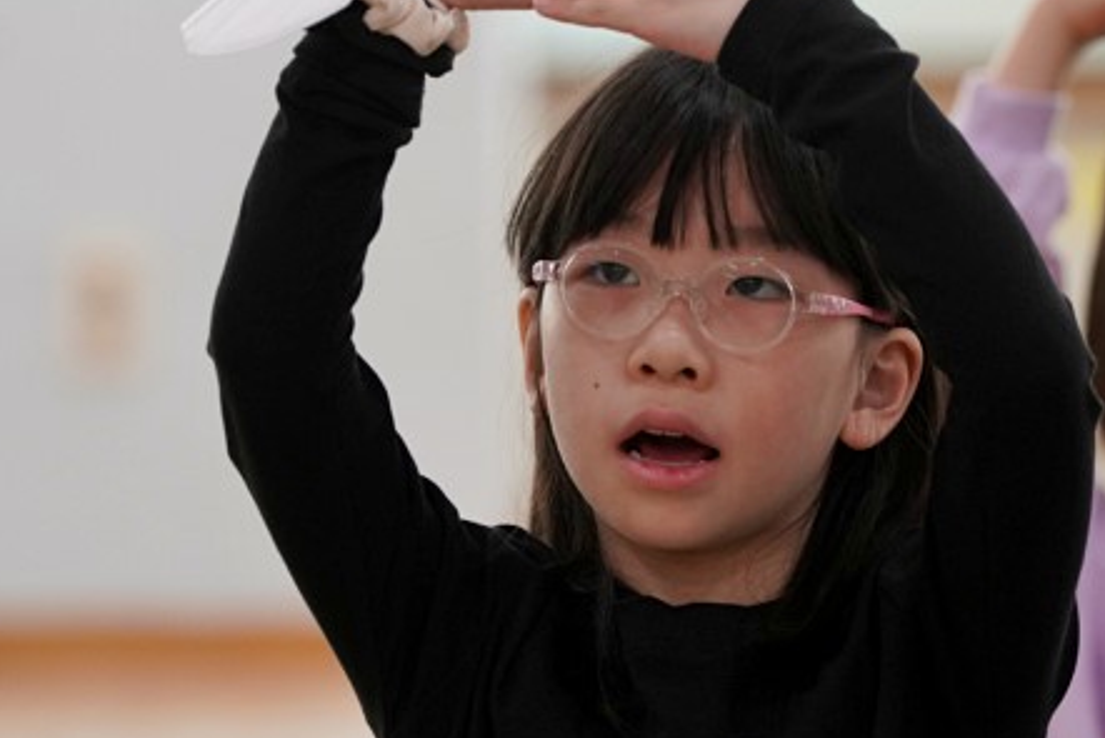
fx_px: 12496
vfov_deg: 3.4
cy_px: 400
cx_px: 725
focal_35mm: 407
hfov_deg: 5.1
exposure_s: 1/250
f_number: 4
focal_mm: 200
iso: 1600
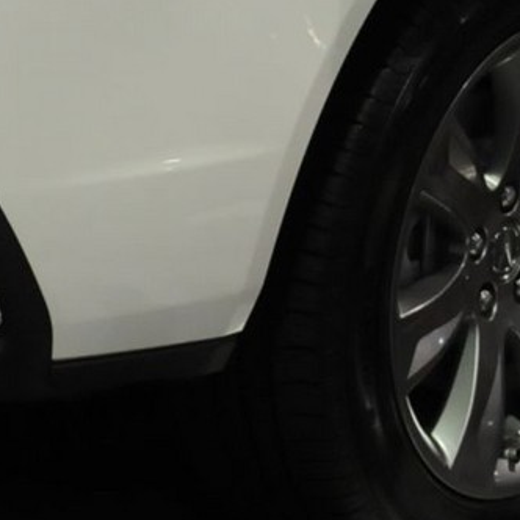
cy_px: -380
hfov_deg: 8.3
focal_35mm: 211
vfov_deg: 8.0
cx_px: 348
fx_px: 3586
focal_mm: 22
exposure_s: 1/80
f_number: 4.5
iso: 800
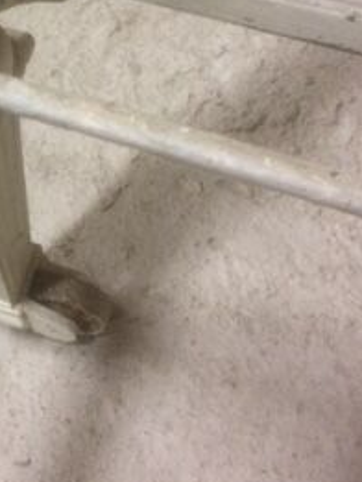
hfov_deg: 20.1
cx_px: -4
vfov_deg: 26.9
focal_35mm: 71
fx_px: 989
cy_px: 96
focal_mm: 4.15
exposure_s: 1/20
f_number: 2.2
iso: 320
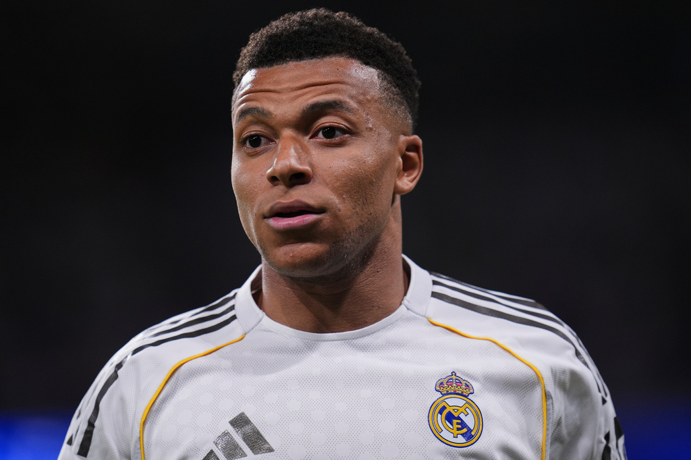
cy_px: 230
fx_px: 7675
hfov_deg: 5.2
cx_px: 346
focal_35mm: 400
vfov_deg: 3.4
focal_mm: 400
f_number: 2.8
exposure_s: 1/2000
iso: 1600
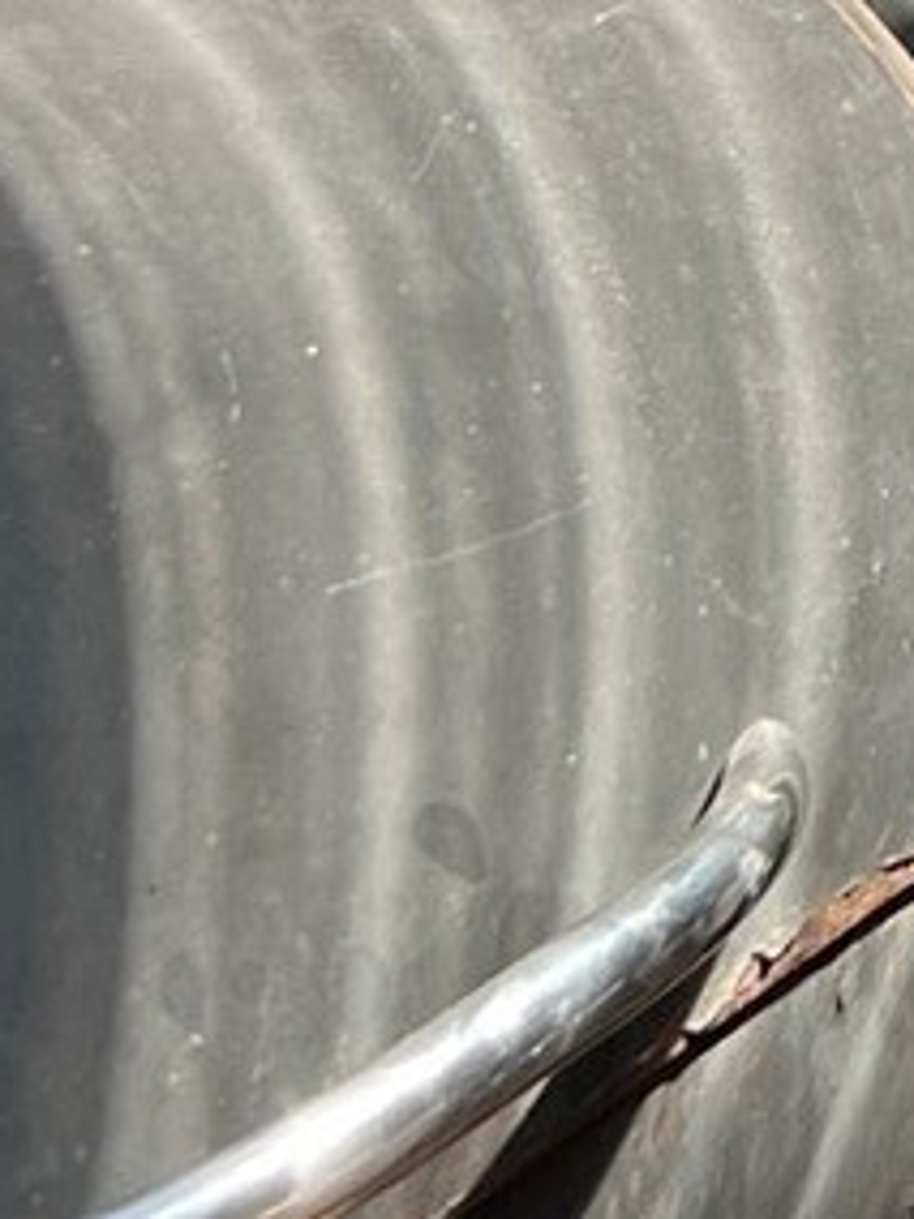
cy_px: -1129
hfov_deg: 10.0
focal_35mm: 132
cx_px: 2124
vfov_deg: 13.1
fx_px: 4647
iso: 50
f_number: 1.5
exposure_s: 1/516
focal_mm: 5.7
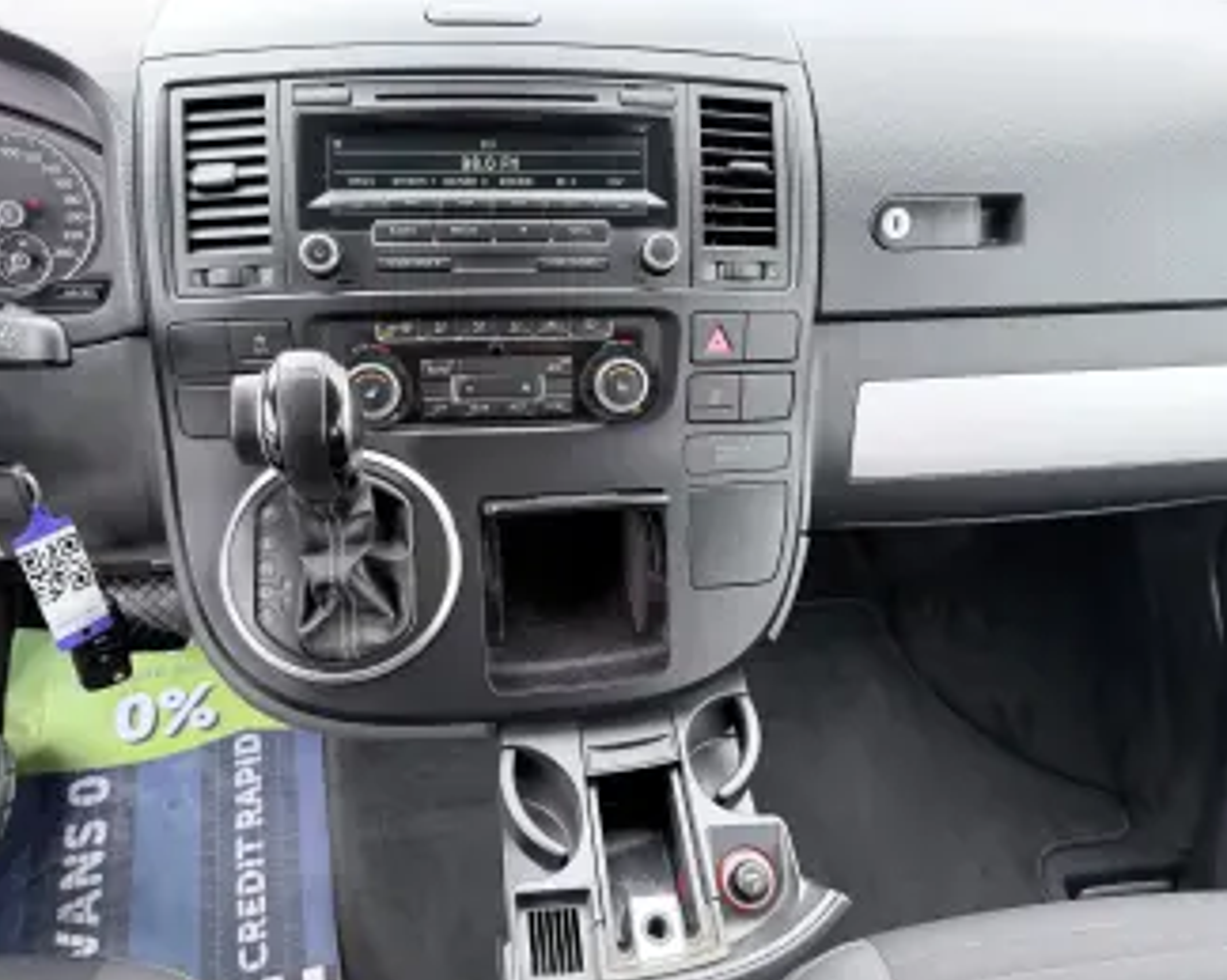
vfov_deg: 54.9
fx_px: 944
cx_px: 557
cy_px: 492
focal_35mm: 26
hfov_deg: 65.9
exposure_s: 1/151
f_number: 1.78
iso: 125
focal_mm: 6.76
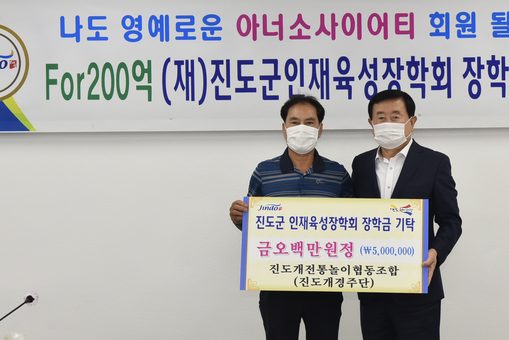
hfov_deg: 20.7
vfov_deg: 14.0
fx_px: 1386
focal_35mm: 98
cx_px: 351
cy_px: 165
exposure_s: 1/125
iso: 800
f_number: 5
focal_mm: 62
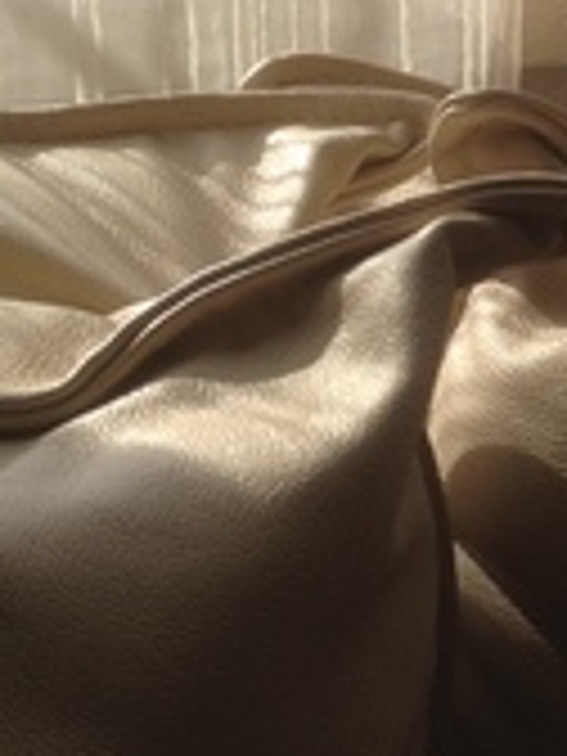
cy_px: 76
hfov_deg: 11.3
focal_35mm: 125
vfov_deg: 15.6
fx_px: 2730
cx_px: 886
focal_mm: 4.28
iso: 64
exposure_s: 1/673
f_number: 2.4
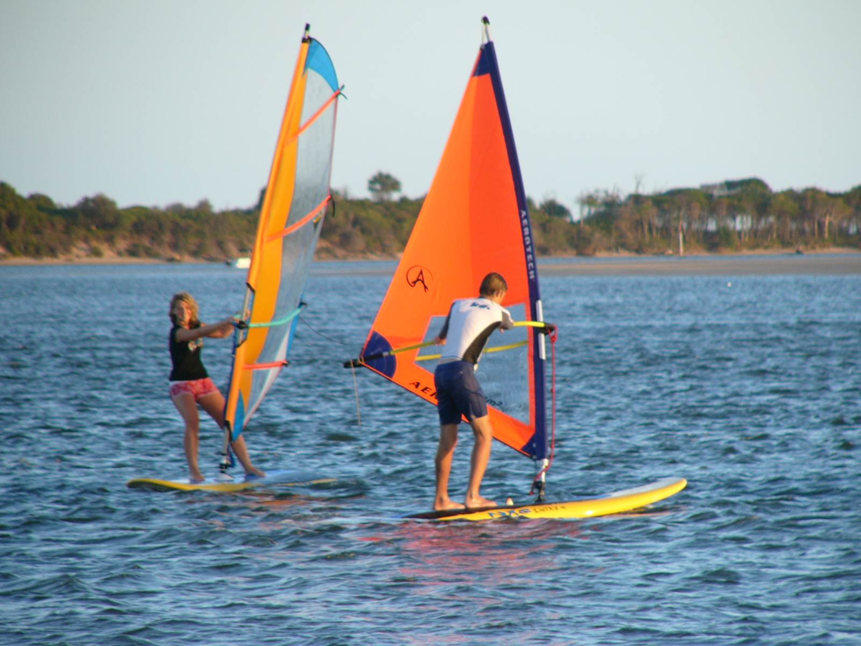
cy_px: 323
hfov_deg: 4.6
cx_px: 430
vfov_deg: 3.4
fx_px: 10745
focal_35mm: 432
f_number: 2.8
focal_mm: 72
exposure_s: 1/250
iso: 50
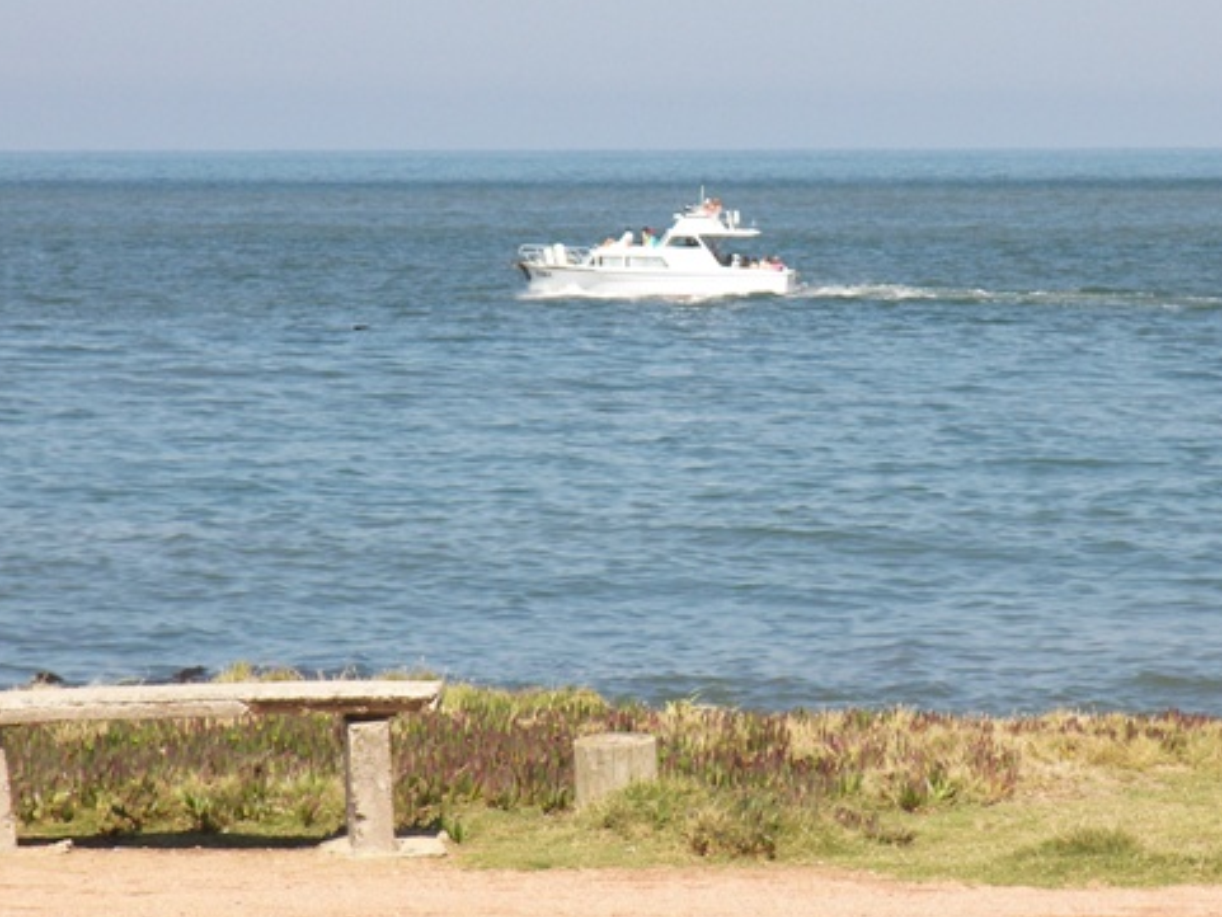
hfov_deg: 8.5
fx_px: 8227
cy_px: 376
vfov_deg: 6.4
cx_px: 772
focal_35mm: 233
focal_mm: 29.4
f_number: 4.1
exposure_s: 1/800
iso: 100
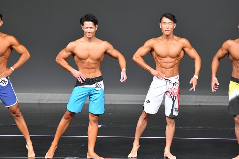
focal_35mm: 351
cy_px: 85
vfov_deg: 3.9
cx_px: 117
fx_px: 2330
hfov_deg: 5.9
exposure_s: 1/400
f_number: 5.6
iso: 5000
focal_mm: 210
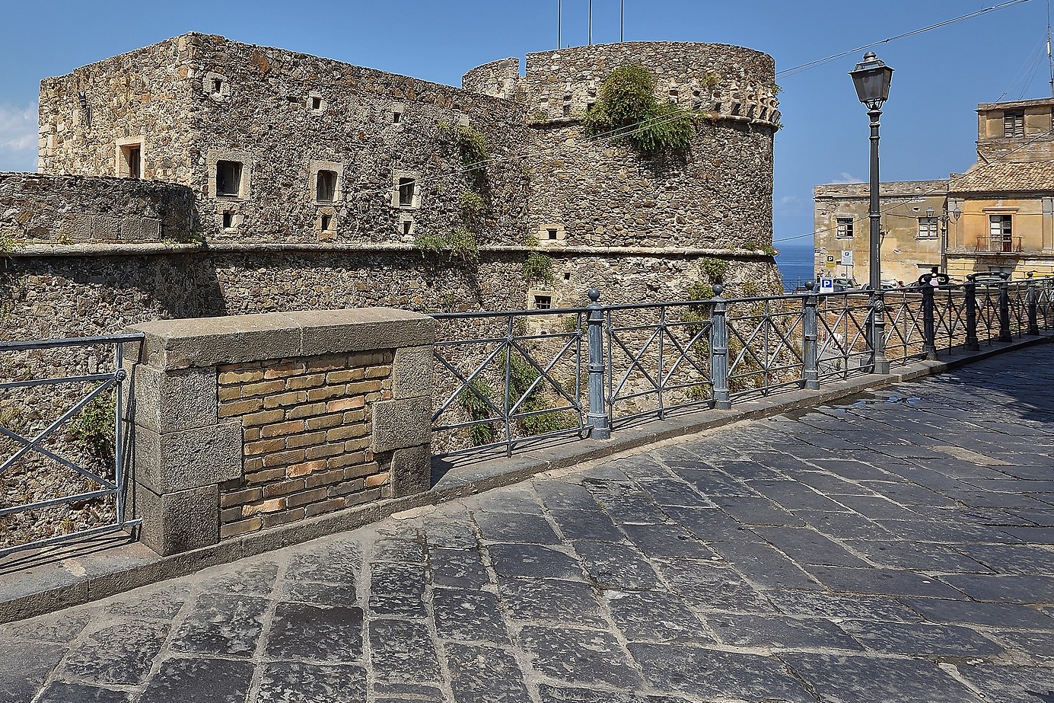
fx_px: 761
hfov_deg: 65.4
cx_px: 270
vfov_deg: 48.5
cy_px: 218
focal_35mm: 26
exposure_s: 1/320
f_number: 8
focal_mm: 10
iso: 100
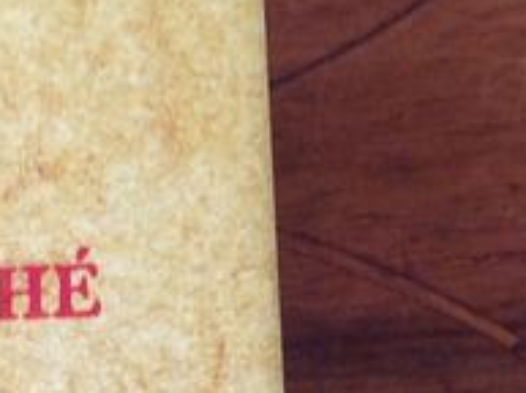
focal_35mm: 181
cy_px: 790
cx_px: -14
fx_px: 2745
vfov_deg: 7.8
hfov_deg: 10.8
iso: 160
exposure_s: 1/15
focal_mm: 4.28
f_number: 2.4
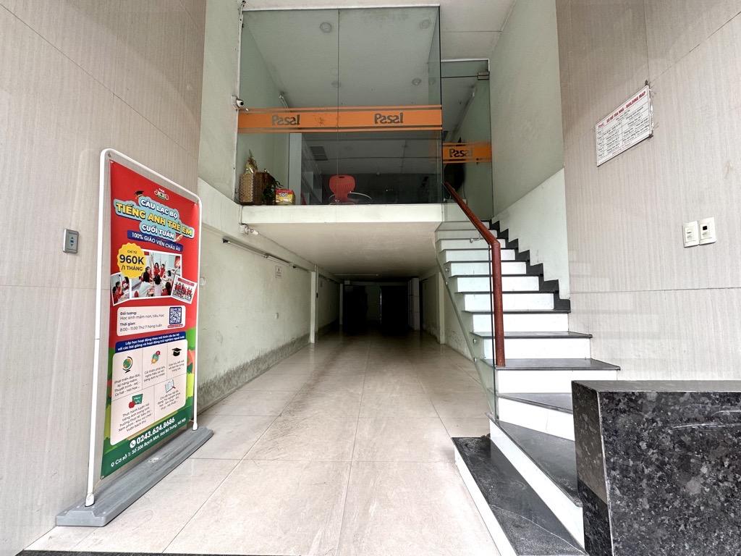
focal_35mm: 14
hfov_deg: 102.1
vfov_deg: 85.7
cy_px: 278
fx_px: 300
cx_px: 370
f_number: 2.2
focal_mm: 2.22
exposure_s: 1/99
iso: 64
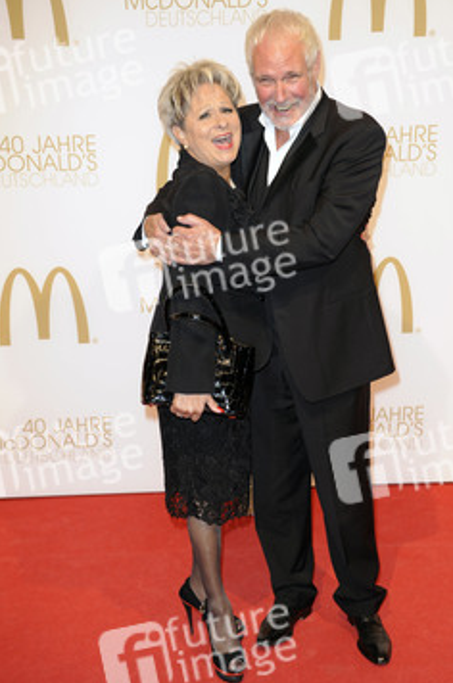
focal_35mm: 54
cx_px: 253
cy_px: 363
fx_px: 1023
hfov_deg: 24.9
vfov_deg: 36.9
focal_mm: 48
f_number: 6.3
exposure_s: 1/250
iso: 800
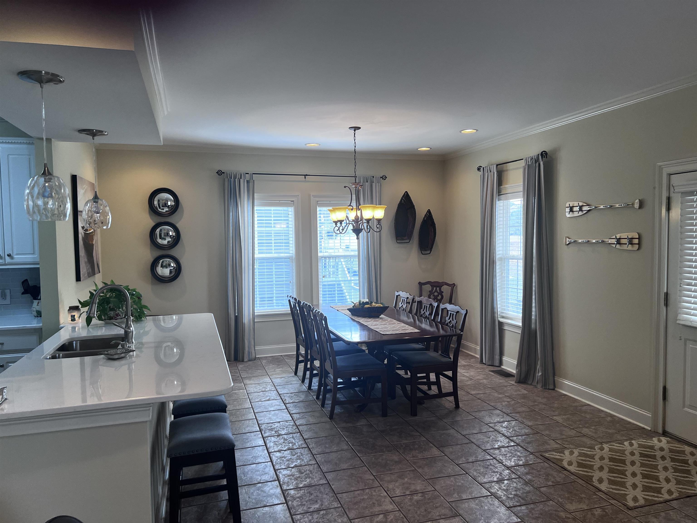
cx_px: 348
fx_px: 524
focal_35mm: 26
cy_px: 262
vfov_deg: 53.1
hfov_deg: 67.3
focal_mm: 5.7
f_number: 1.5
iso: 125
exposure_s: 1/120
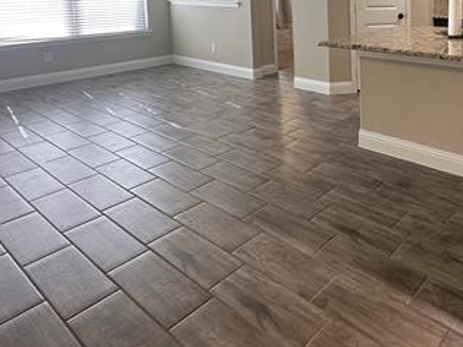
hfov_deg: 55.0
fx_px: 375
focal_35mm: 28
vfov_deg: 43.9
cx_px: 418
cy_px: 16
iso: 160
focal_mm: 2.22
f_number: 2.2
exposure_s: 1/60
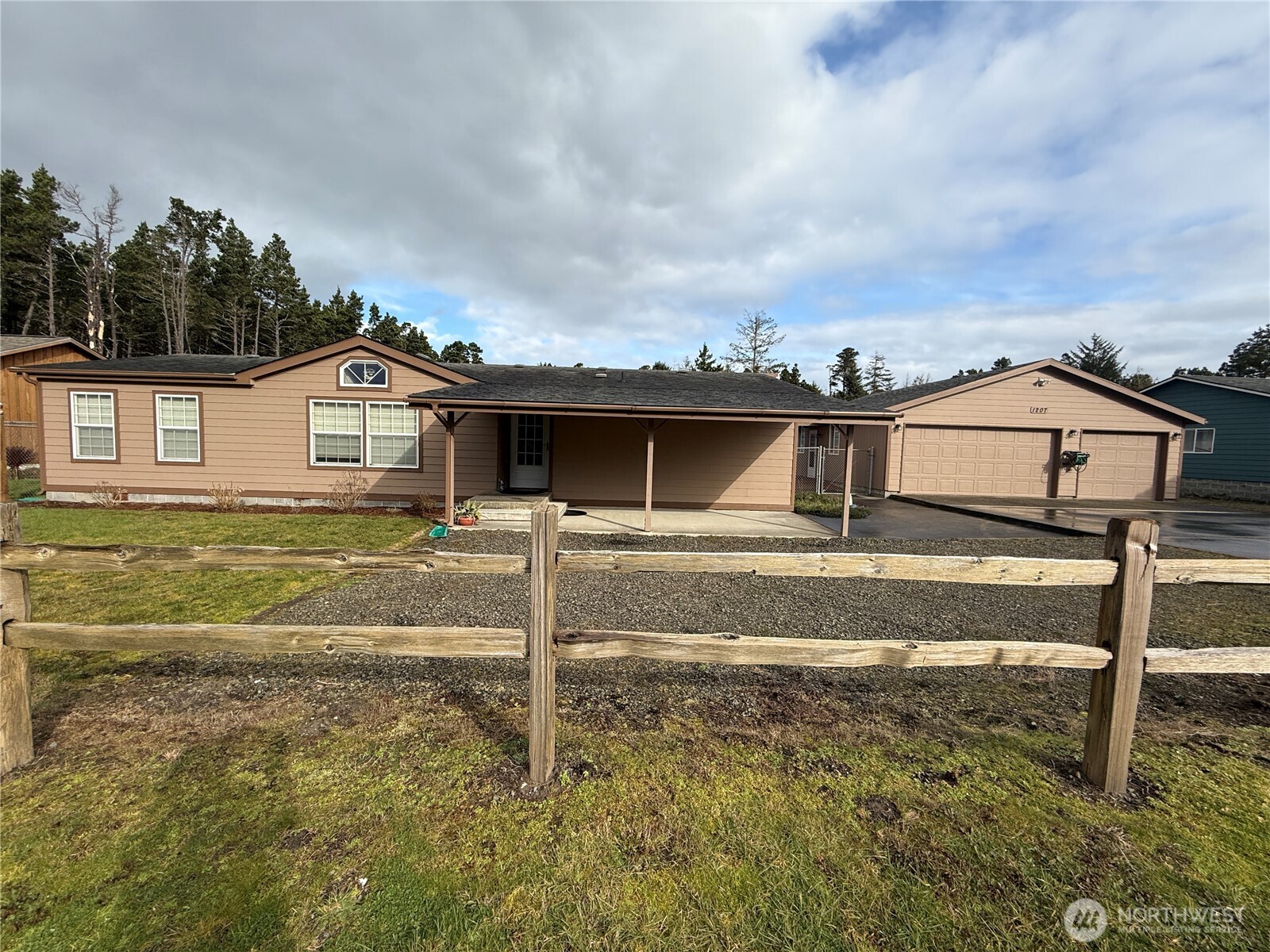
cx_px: 635
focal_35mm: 14
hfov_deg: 102.1
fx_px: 514
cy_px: 476
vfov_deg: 85.7
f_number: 2.2
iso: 50
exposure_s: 1/1464
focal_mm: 2.22
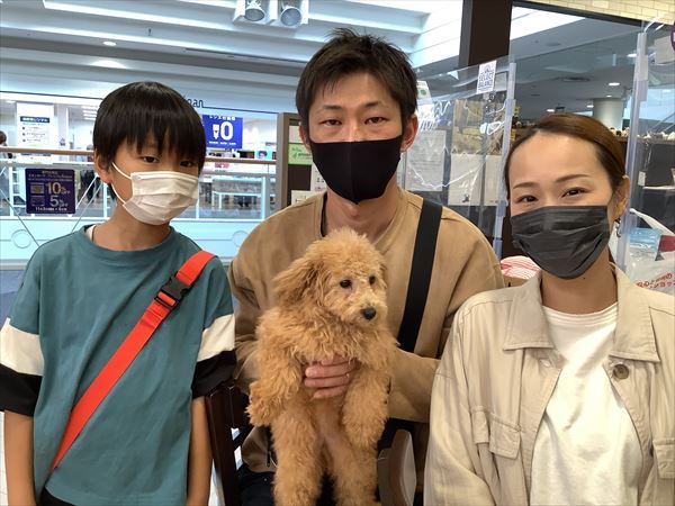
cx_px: 338
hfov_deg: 58.4
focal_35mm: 31
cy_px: 253
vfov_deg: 45.4
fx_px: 604
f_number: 2.4
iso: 100
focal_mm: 3.3
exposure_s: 1/60
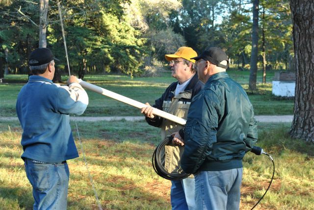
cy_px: 105
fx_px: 629
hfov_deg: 28.0
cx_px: 157
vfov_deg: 19.0
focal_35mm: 72
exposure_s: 1/15
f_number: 9
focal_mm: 48
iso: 100
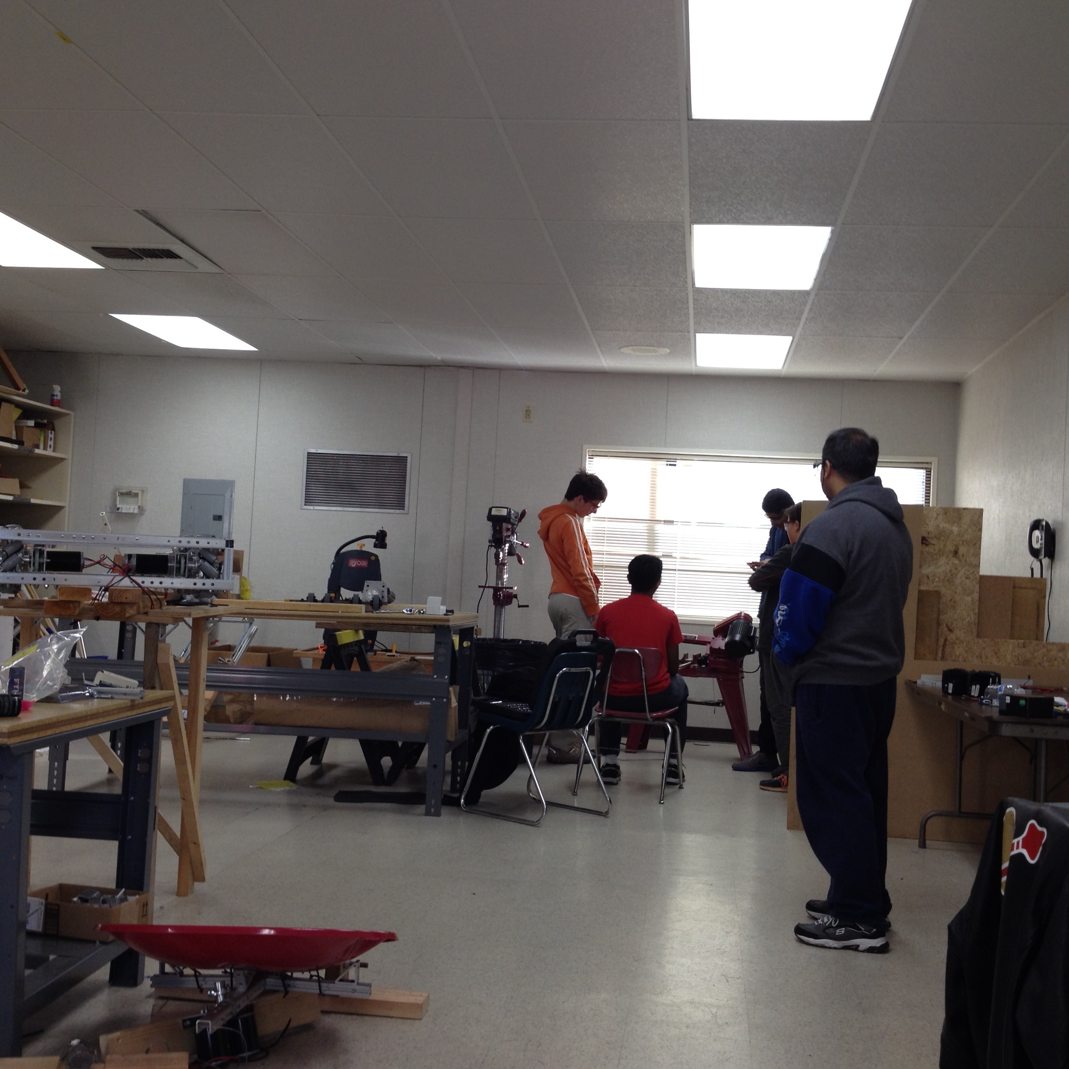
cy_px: 531
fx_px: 1467
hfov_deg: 40.0
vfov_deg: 40.0
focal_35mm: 42
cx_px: 554
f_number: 2.4
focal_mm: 4.28
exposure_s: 1/30
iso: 64
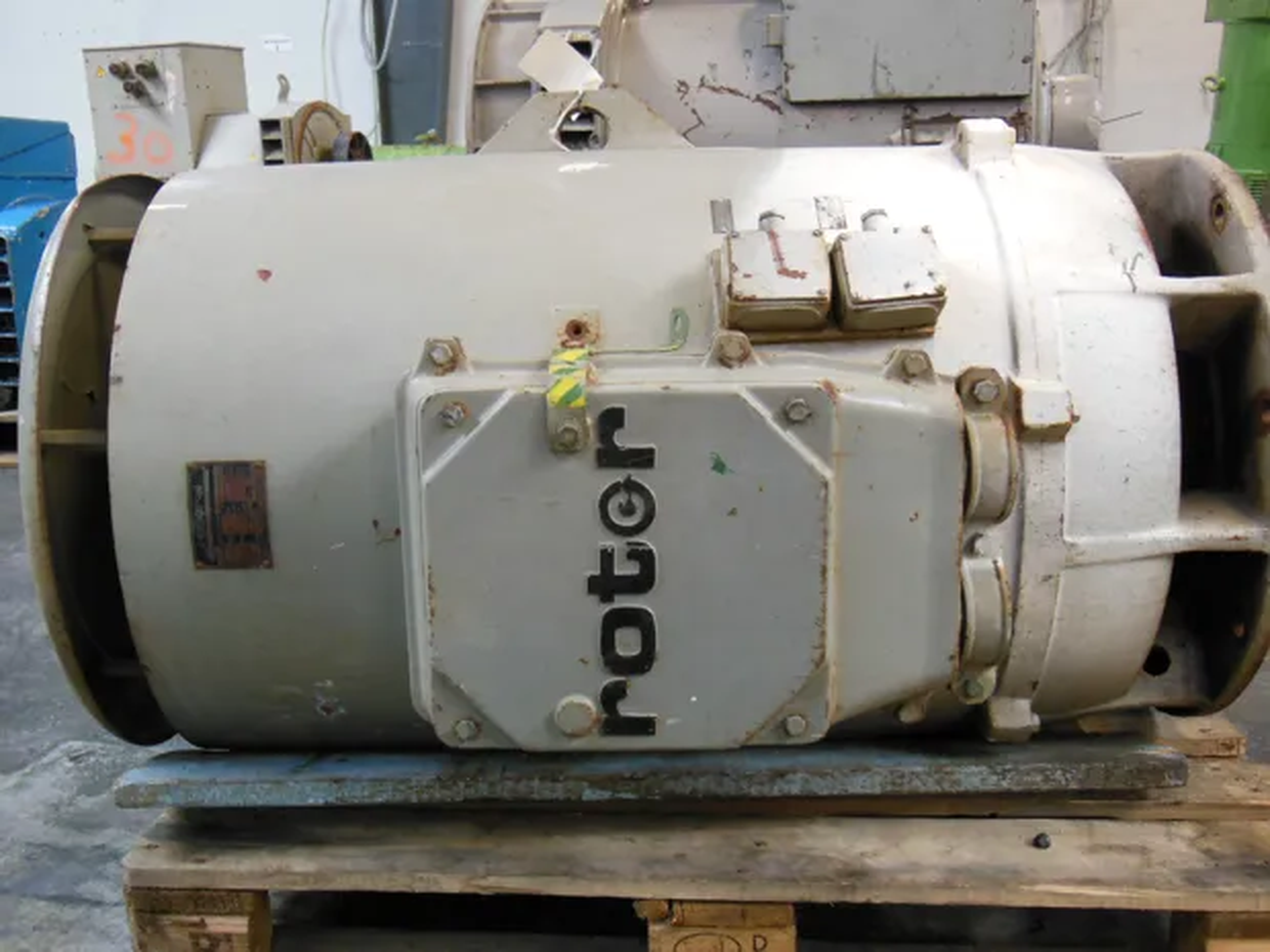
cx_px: 635
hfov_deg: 47.9
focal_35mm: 39
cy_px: 476
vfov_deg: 36.8
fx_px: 1431
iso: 400
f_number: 4.1
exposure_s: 1/13
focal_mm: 6.9
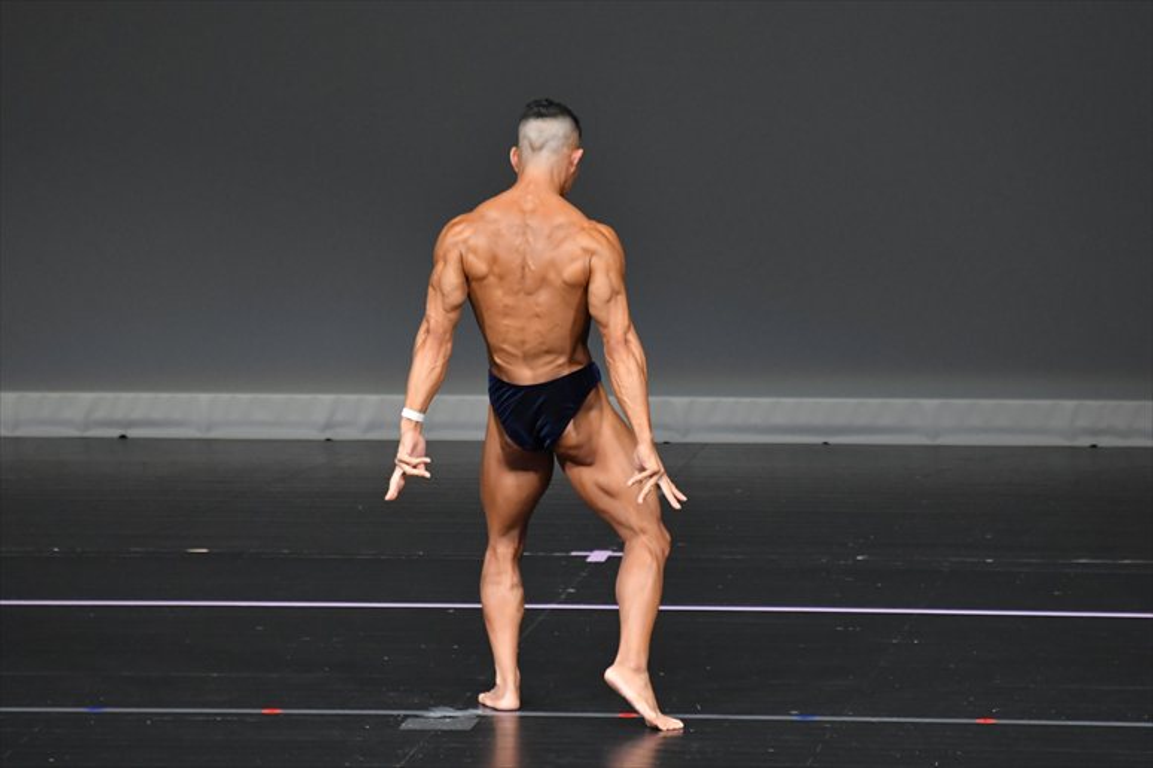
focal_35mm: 375
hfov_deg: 5.5
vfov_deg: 3.7
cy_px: 384
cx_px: 576
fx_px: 12005
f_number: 5.6
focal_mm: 250
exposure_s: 1/400
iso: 4000
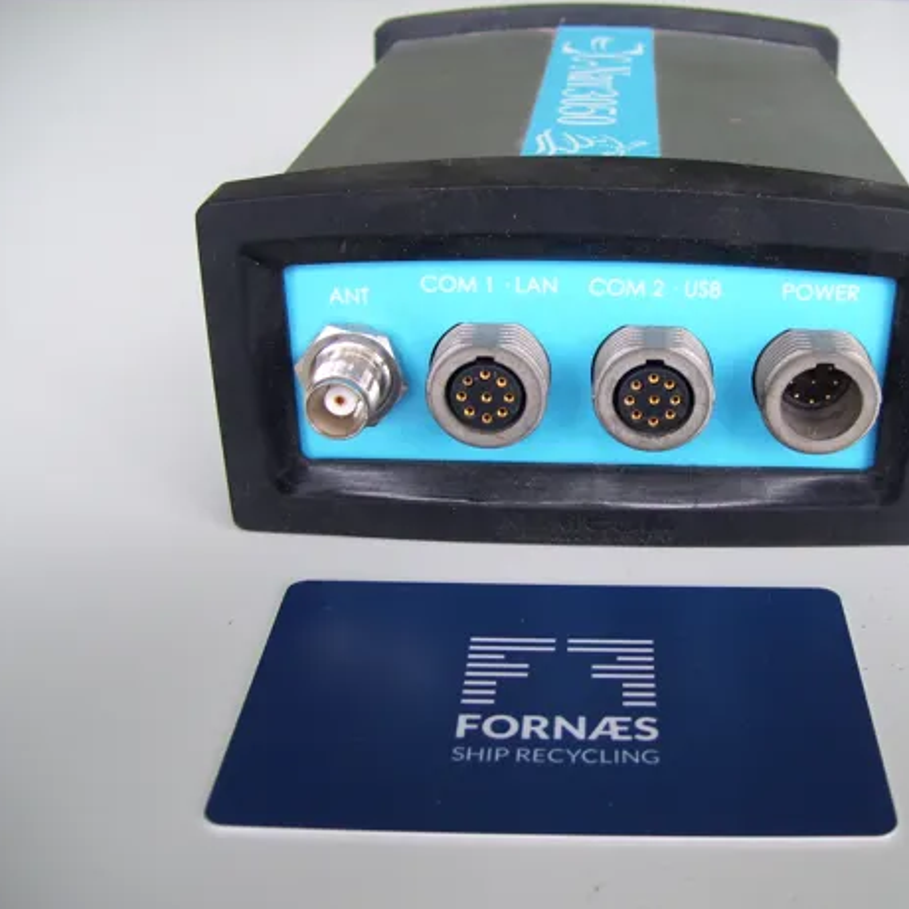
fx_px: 1277
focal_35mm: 43
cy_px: 454
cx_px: 595
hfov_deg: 38.8
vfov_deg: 39.2
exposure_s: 1/40
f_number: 2.7
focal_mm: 6
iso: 80
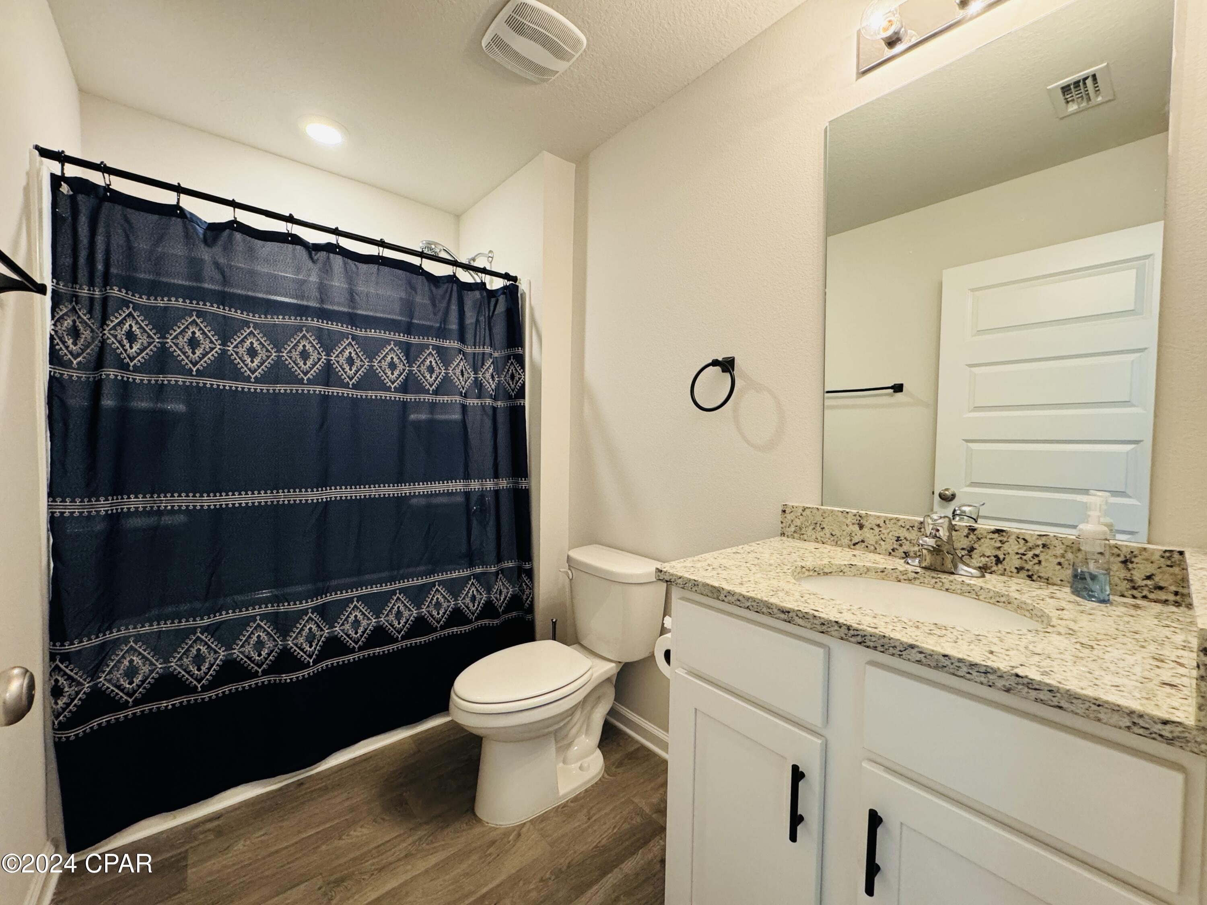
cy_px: 452
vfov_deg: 85.7
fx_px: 488
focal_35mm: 14
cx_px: 604
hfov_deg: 102.1
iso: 250
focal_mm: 2.22
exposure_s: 1/60
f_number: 2.2
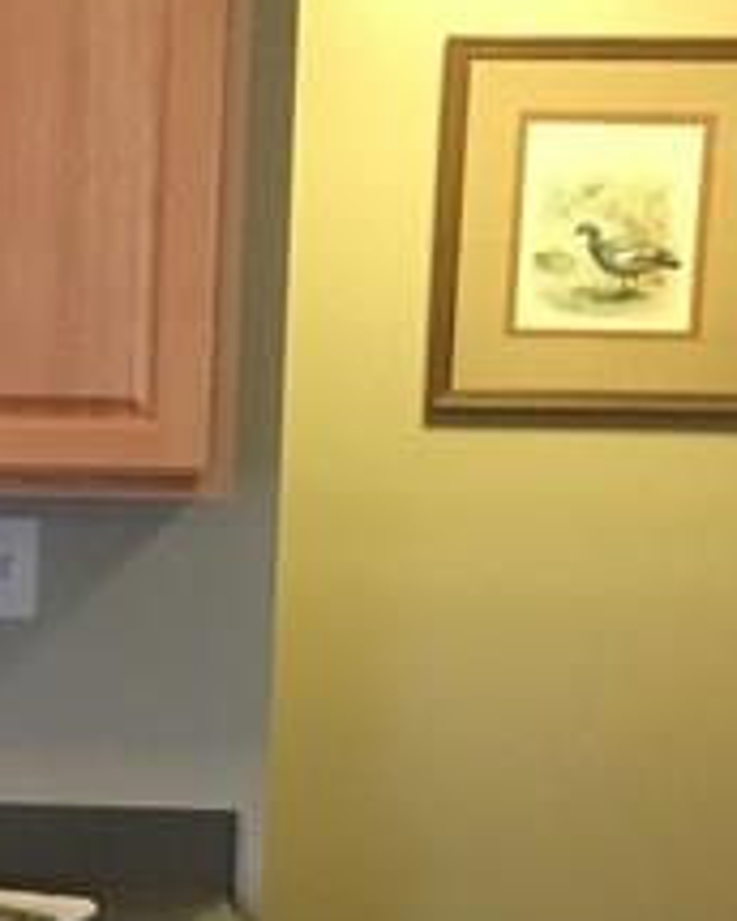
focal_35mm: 135
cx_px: -493
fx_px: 3681
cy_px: 835
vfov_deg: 14.1
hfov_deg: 10.8
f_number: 2.2
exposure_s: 1/15
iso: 100
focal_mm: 4.15
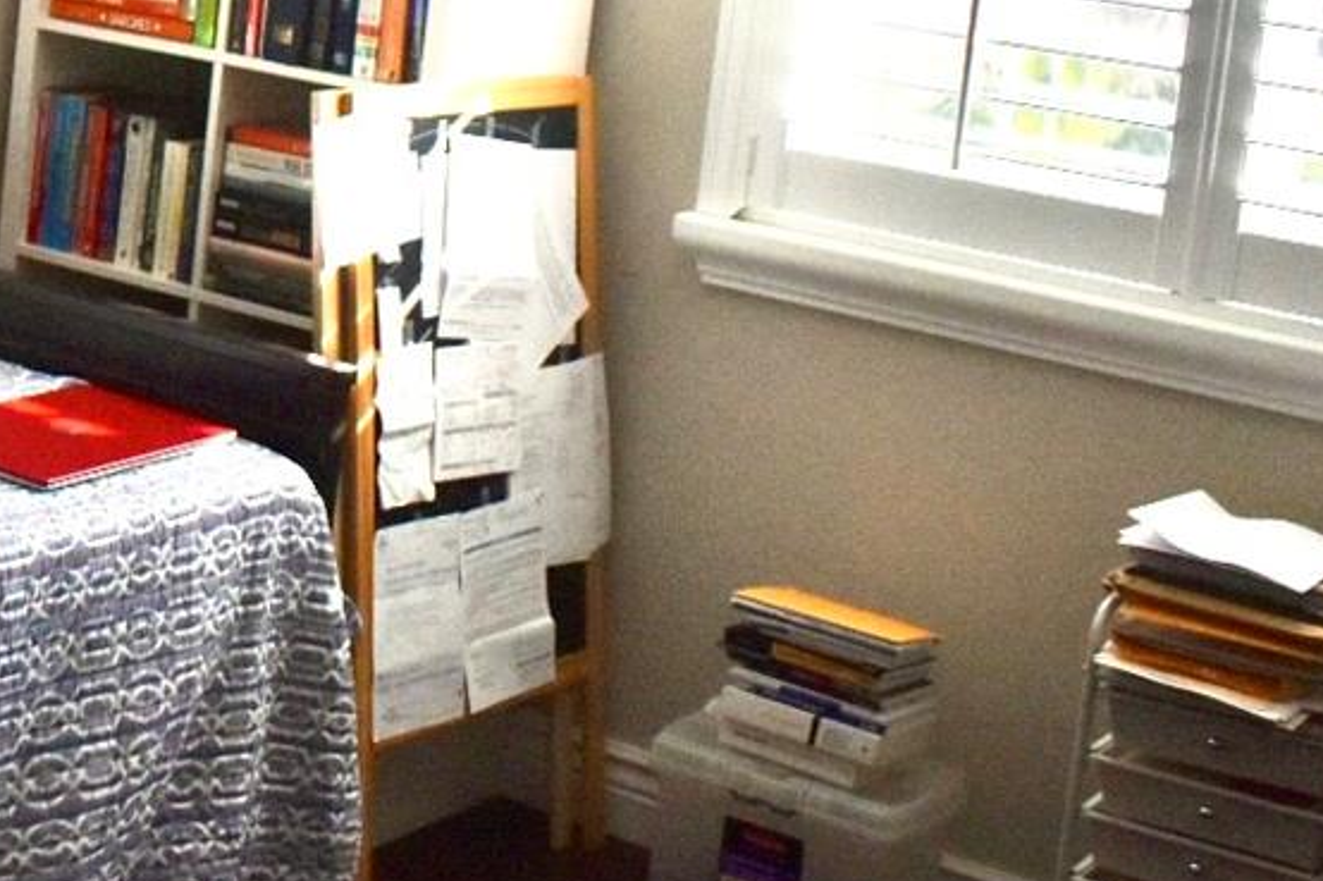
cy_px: -29
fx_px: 2865
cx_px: -103
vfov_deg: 17.0
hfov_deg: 24.4
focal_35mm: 78
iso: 800
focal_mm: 18
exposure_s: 1/640
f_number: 3.5
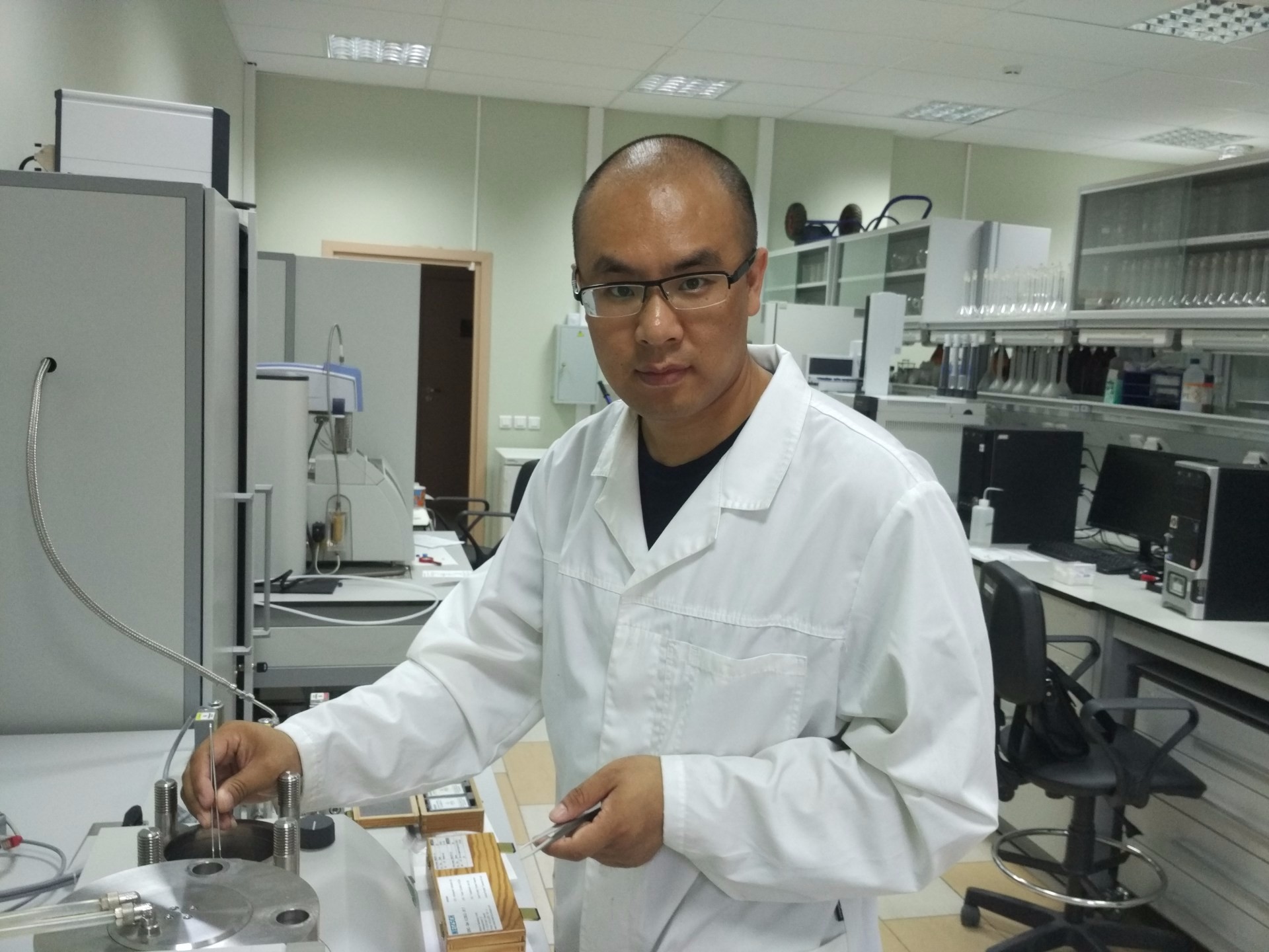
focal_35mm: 30
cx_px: 634
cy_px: 476
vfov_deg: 46.8
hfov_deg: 60.0
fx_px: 1100
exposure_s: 1/50
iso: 347
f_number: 2
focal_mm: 4.12
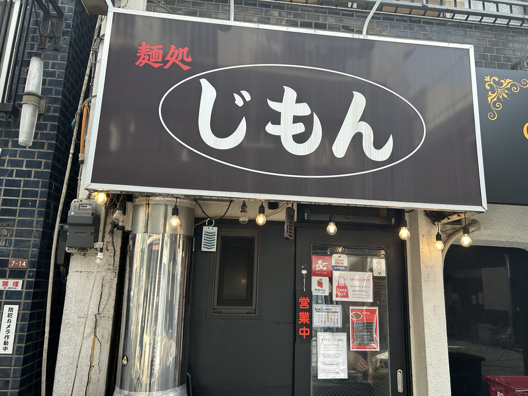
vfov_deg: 53.1
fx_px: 397
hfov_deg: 67.3
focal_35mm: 26
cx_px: 264
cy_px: 198
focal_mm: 5.7
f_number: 1.5
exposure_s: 1/506
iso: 50
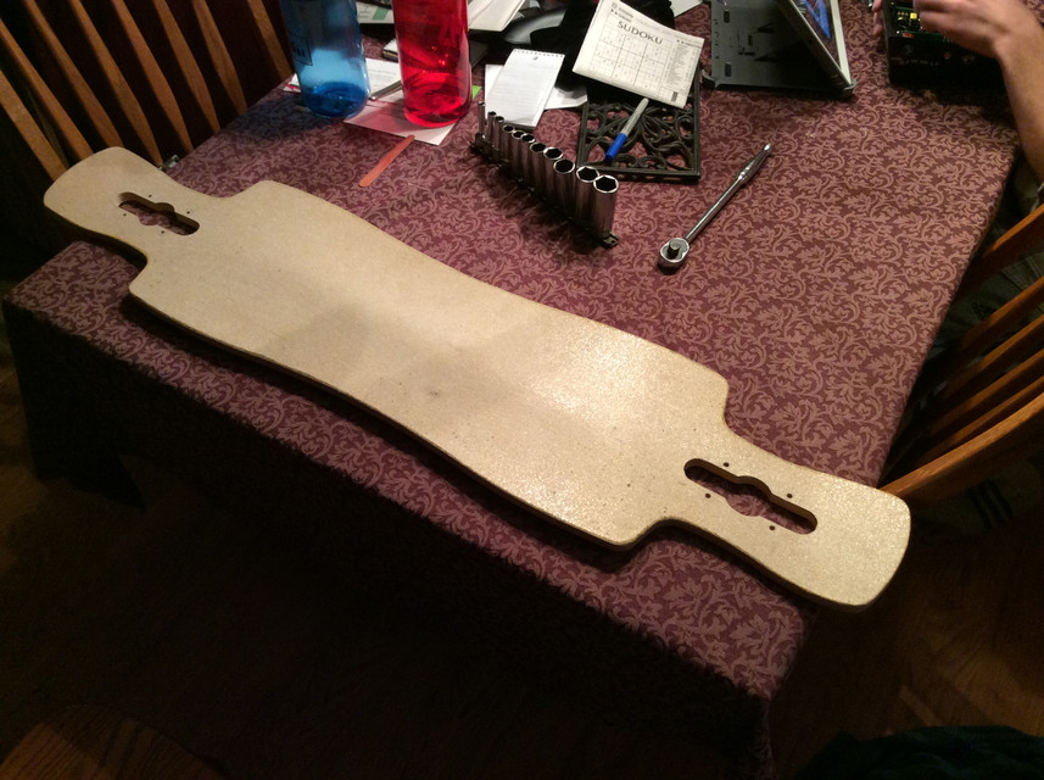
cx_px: 522
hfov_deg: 56.9
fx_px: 964
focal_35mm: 32
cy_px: 390
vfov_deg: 44.1
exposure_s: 1/24
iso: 125
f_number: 2.4
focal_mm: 3.3
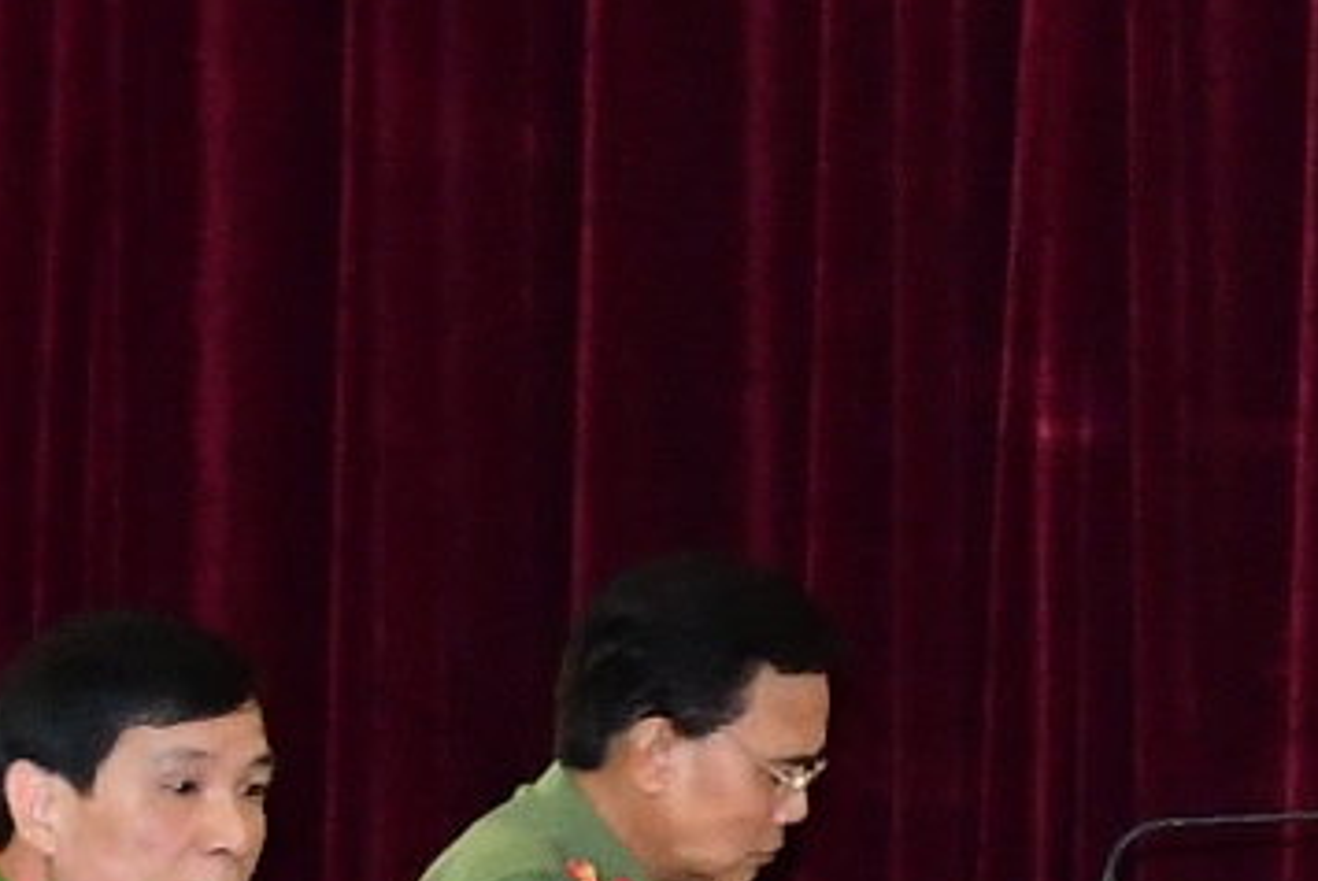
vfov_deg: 3.7
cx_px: 3910
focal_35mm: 375
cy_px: -11
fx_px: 13740
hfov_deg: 5.2
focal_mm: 32
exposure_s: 1/200
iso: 2500
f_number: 6.3
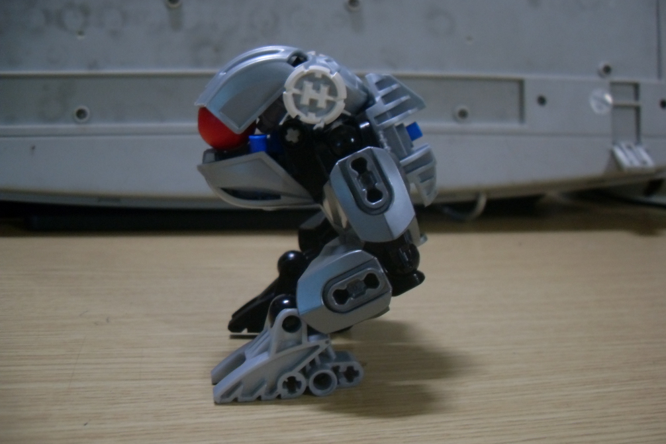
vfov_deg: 36.9
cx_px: 336
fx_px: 666
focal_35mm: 36
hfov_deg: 53.1
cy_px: 221
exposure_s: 1/15
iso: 200
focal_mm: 6.3
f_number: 2.8
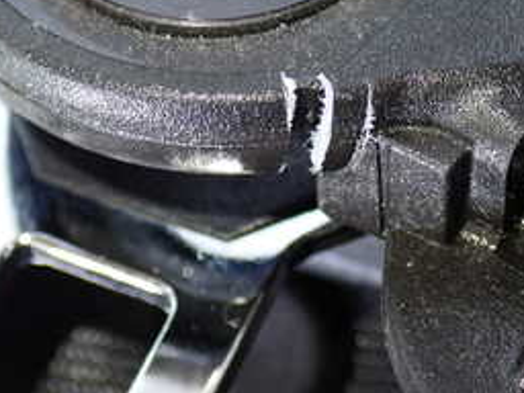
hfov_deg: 17.9
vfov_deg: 13.4
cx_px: 235
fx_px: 1665
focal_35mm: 110
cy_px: 70
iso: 320
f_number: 3.1
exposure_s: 1/50
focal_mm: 8.4
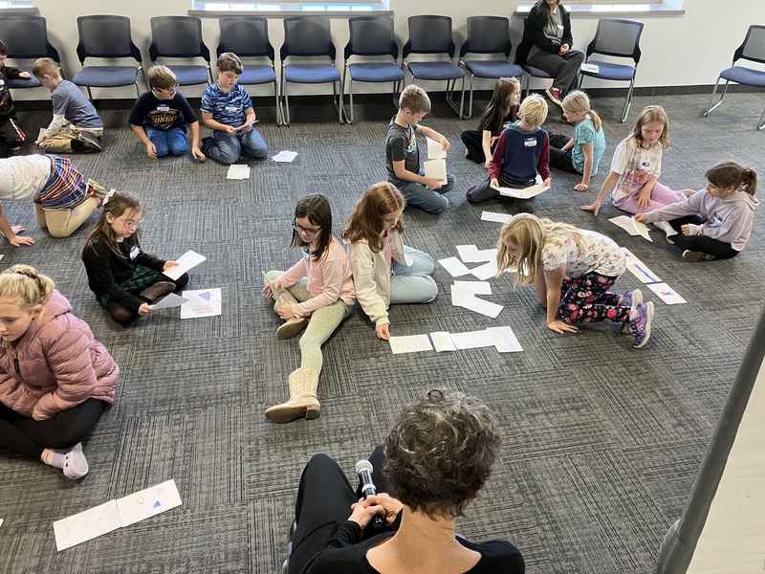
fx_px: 619
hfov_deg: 63.4
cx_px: 382
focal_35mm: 28
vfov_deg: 49.7
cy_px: 287
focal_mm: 3.99
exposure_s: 1/60
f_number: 1.8
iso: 125
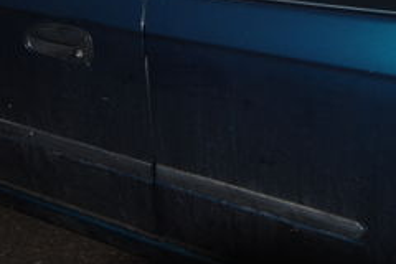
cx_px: 238
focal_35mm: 72
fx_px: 792
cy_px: -64
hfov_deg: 28.0
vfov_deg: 17.9
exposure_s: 1/60
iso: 200
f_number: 5.6
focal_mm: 18
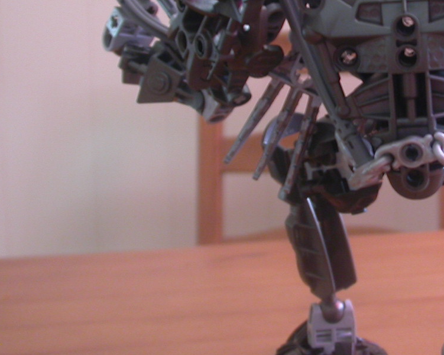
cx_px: 409
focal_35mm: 79
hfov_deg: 23.4
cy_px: 119
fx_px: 1038
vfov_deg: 19.4
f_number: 2.6
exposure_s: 1/4.9
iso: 100
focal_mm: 7.85
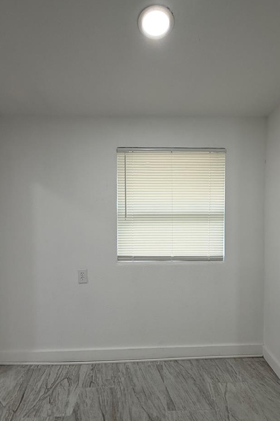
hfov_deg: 64.4
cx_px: 153
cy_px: 210
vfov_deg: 86.9
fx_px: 222
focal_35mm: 19
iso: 80
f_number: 2.2
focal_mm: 2.22
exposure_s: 1/121
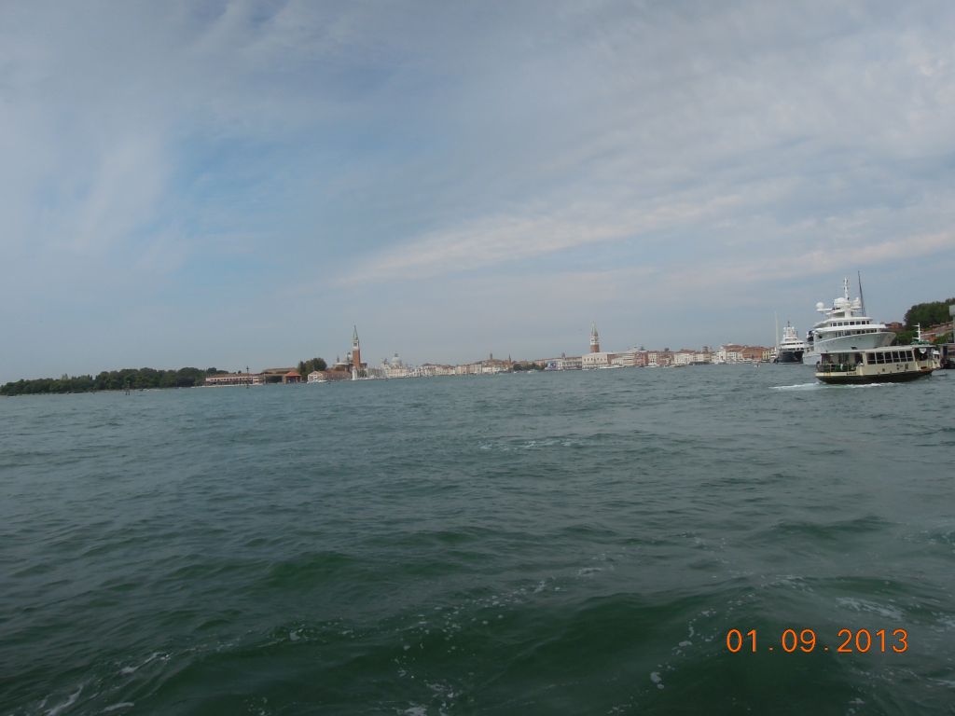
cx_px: 478
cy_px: 358
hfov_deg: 71.6
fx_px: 662
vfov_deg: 56.8
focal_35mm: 24
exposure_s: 1/1250
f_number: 5.6
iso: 160
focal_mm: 4.3
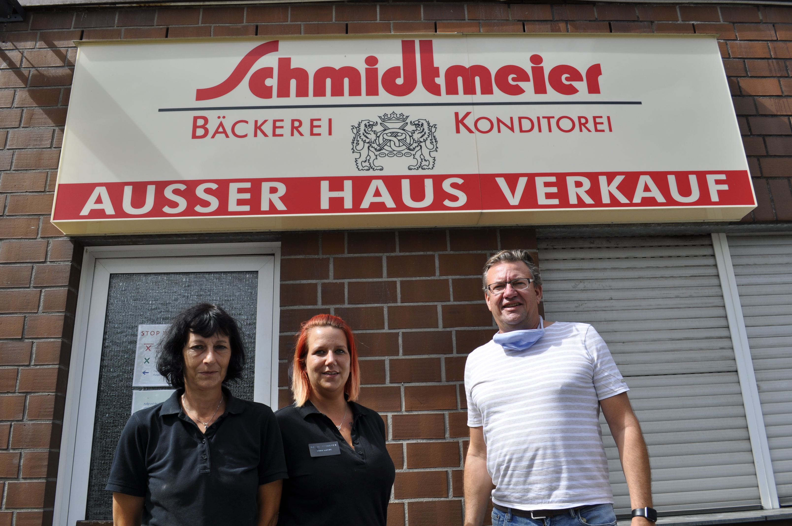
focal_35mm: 30
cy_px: 263
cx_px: 396
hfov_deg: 62.0
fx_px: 659
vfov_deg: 43.5
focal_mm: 20
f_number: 10
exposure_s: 1/400
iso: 200
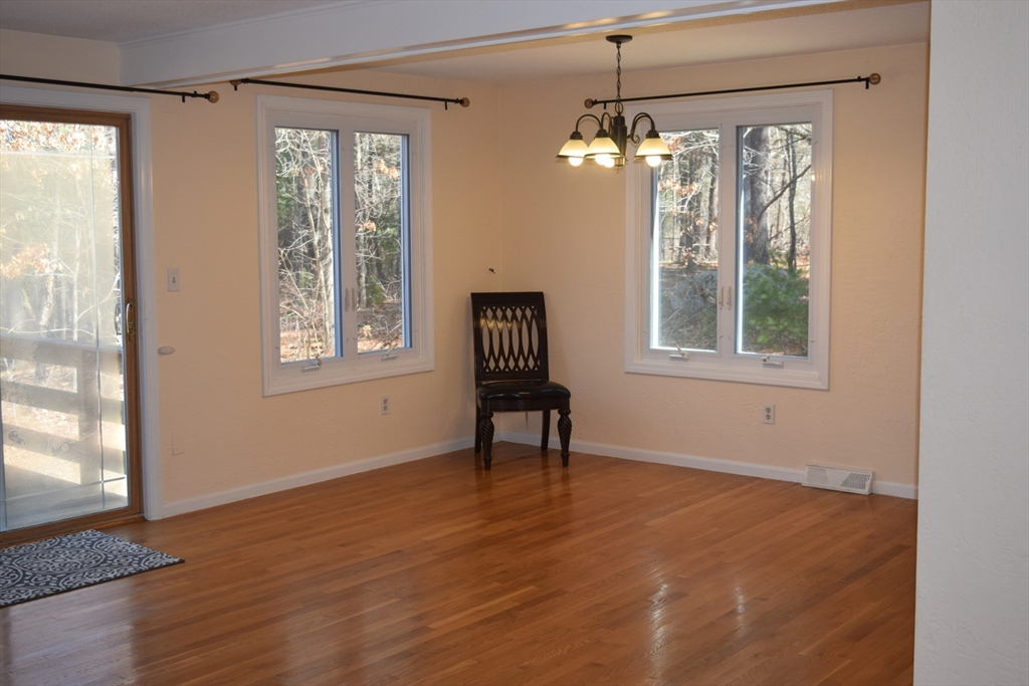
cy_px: 343
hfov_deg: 46.4
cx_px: 514
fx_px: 1201
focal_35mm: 42
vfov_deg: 31.9
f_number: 5.6
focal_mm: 28
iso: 320
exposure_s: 1/125
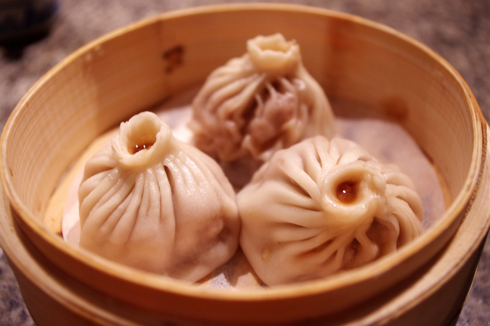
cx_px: 245
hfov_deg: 46.4
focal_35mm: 42
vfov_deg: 31.8
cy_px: 163
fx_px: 571
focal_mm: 28.13
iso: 400
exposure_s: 1/8
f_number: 5
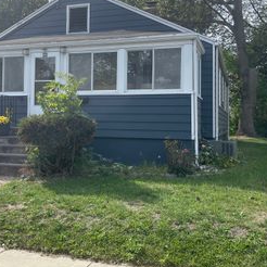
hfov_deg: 37.1
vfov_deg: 37.4
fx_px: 393
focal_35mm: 45
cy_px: 109
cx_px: 85
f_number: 1.6
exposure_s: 1/1667
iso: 32
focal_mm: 5.1
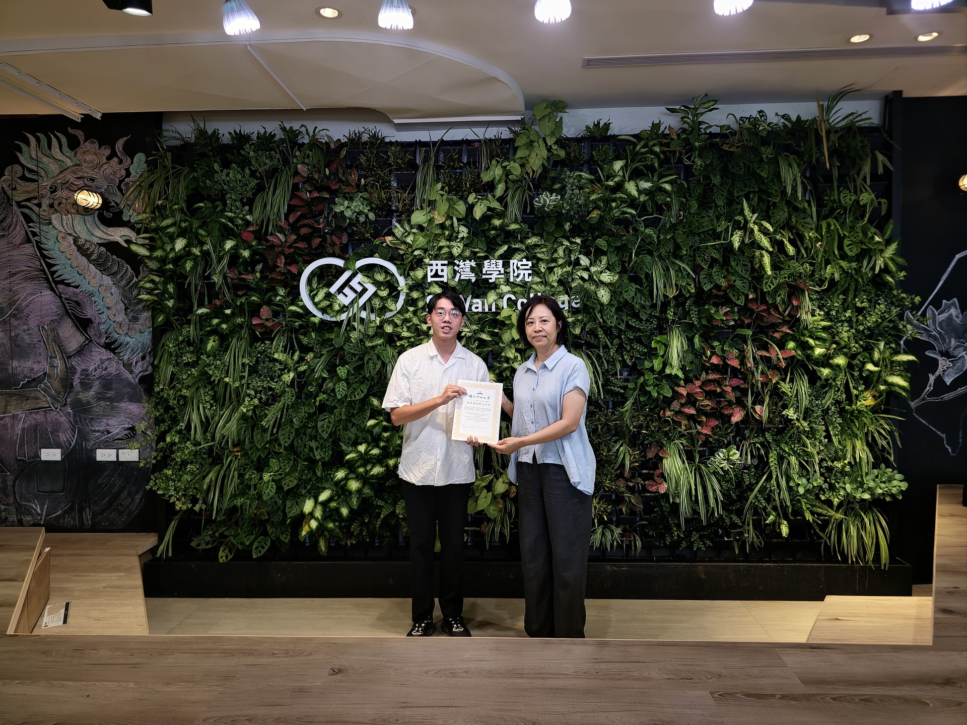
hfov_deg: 73.9
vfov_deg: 58.9
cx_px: 484
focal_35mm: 23
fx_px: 643
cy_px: 362
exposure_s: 1/120
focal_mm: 6.3
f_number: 1.7
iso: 64
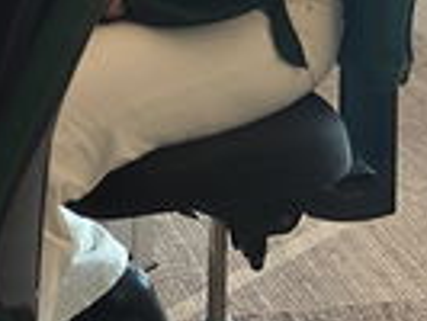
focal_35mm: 110
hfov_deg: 17.6
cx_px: 39
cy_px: -302
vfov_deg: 12.1
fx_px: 1358
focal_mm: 4.25
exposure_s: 1/51
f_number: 1.8
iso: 100
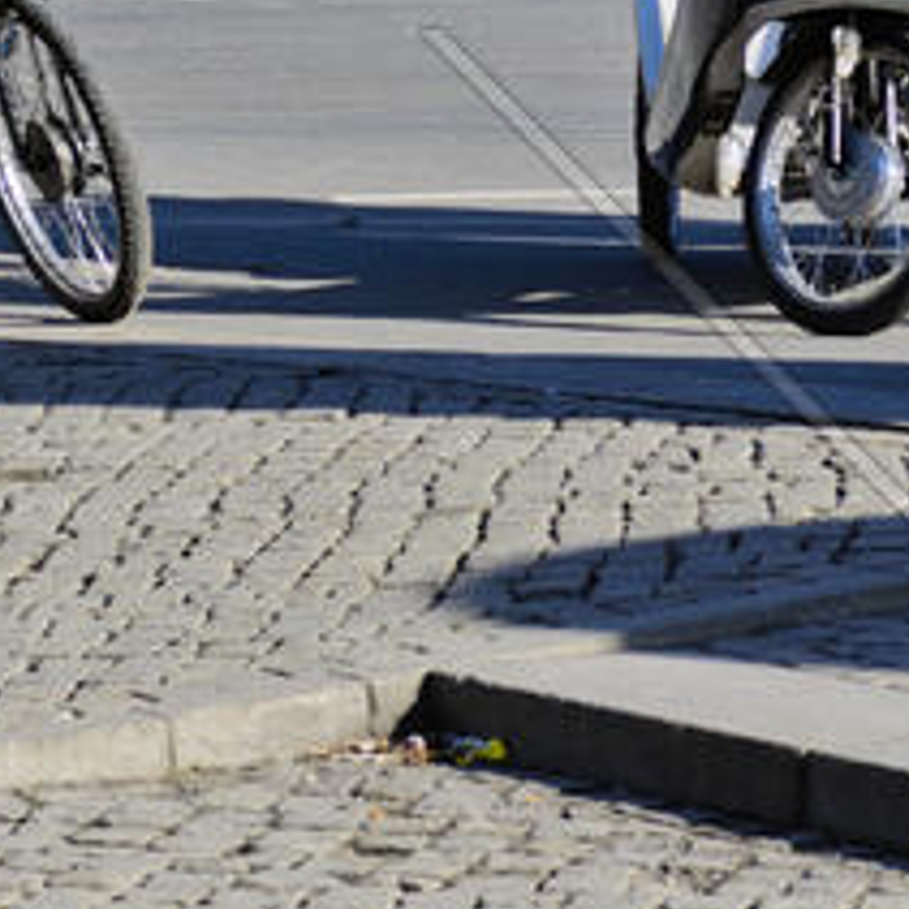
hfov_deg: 6.9
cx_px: 207
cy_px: -190
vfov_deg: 6.8
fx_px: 7546
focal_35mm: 254
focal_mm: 48
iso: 100
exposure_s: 1/750
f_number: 4.2
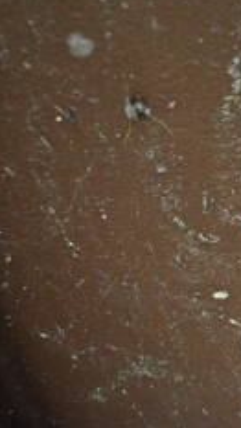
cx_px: 469
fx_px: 841
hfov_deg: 14.0
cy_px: 57
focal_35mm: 74
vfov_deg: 27.7
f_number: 3.5
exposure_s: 1/30
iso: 3200
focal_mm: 18
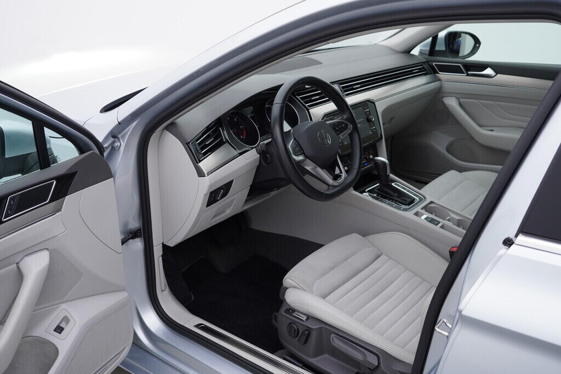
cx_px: 280
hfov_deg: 53.1
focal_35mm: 36
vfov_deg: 36.9
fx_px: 561
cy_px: 187
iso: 125
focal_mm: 24
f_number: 3.5
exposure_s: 1/60
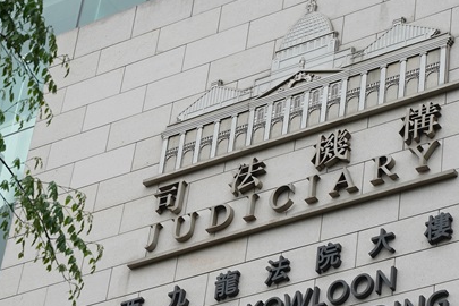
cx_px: 178
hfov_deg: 13.9
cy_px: 171
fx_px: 1887
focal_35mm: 148
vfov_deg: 9.3
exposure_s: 1/320
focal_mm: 75
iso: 400
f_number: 7.1
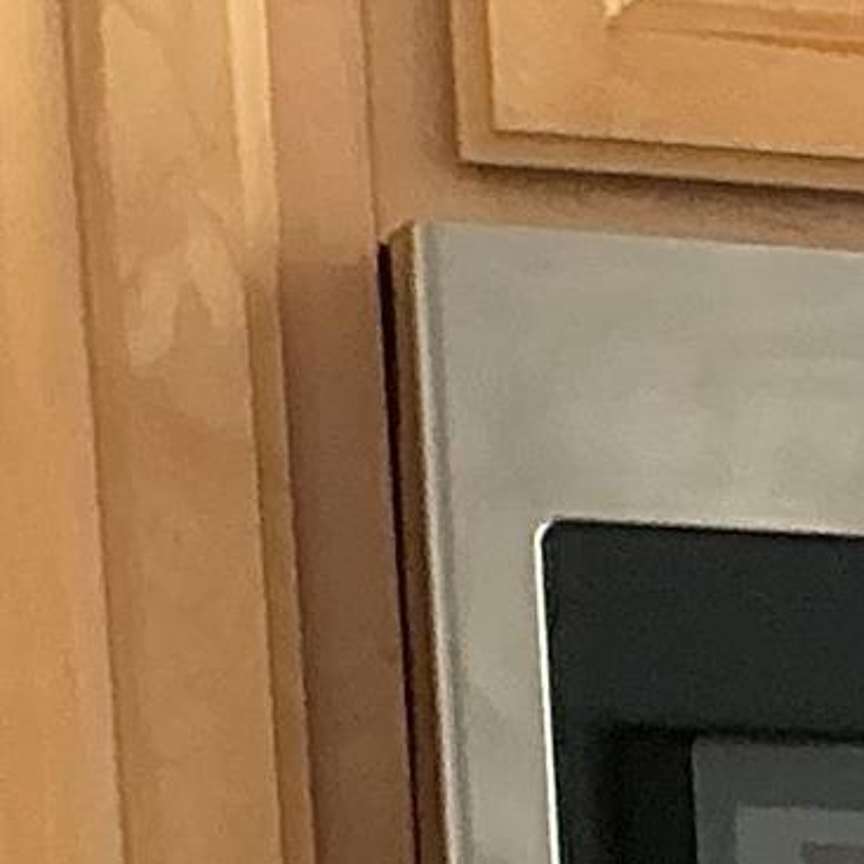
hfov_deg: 6.8
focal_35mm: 207
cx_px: 3371
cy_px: 2439
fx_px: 5845
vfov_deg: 7.6
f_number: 1.8
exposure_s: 1/88
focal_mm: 3
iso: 64
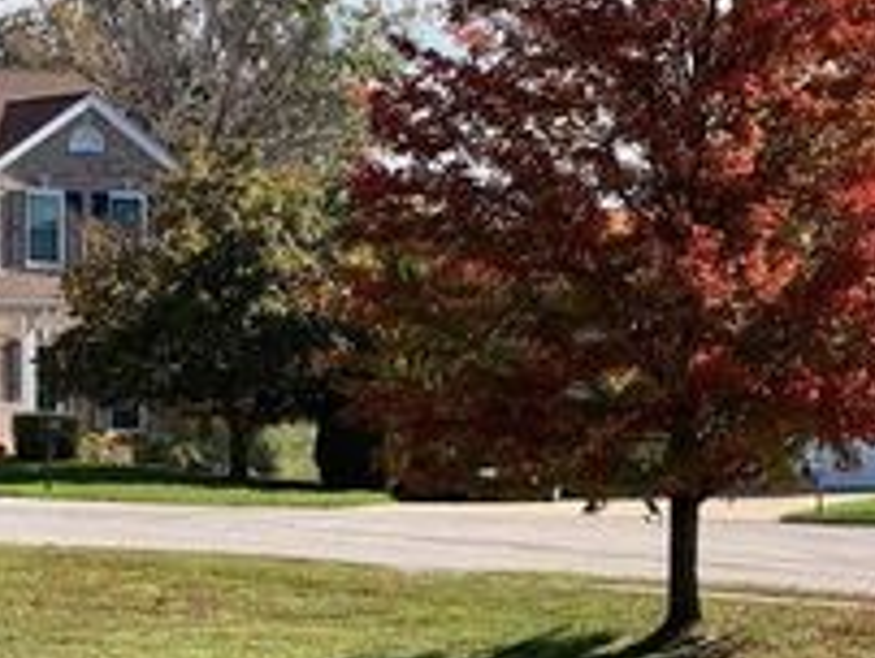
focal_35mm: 247
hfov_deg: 8.0
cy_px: 344
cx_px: 26
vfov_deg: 6.0
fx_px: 6251
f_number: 2.8
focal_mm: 16.89
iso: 32
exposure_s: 1/631
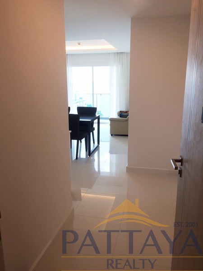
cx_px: 102
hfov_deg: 48.2
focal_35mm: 29
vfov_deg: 61.7
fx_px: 227
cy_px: 136
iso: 32
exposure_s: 1/100
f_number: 2.2
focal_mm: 4.15
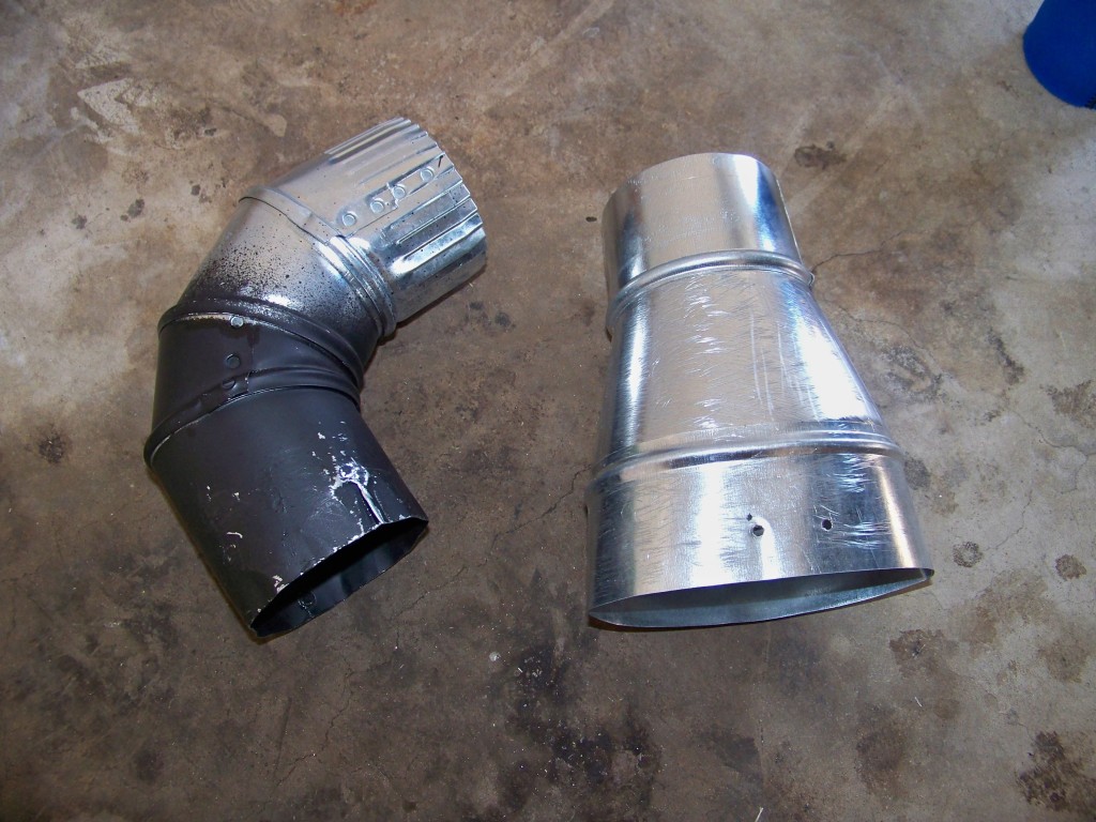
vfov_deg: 42.9
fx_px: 1045
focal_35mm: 33
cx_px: 548
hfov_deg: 55.4
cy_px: 411
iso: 200
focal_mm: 5.9
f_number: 2.8
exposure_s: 1/30
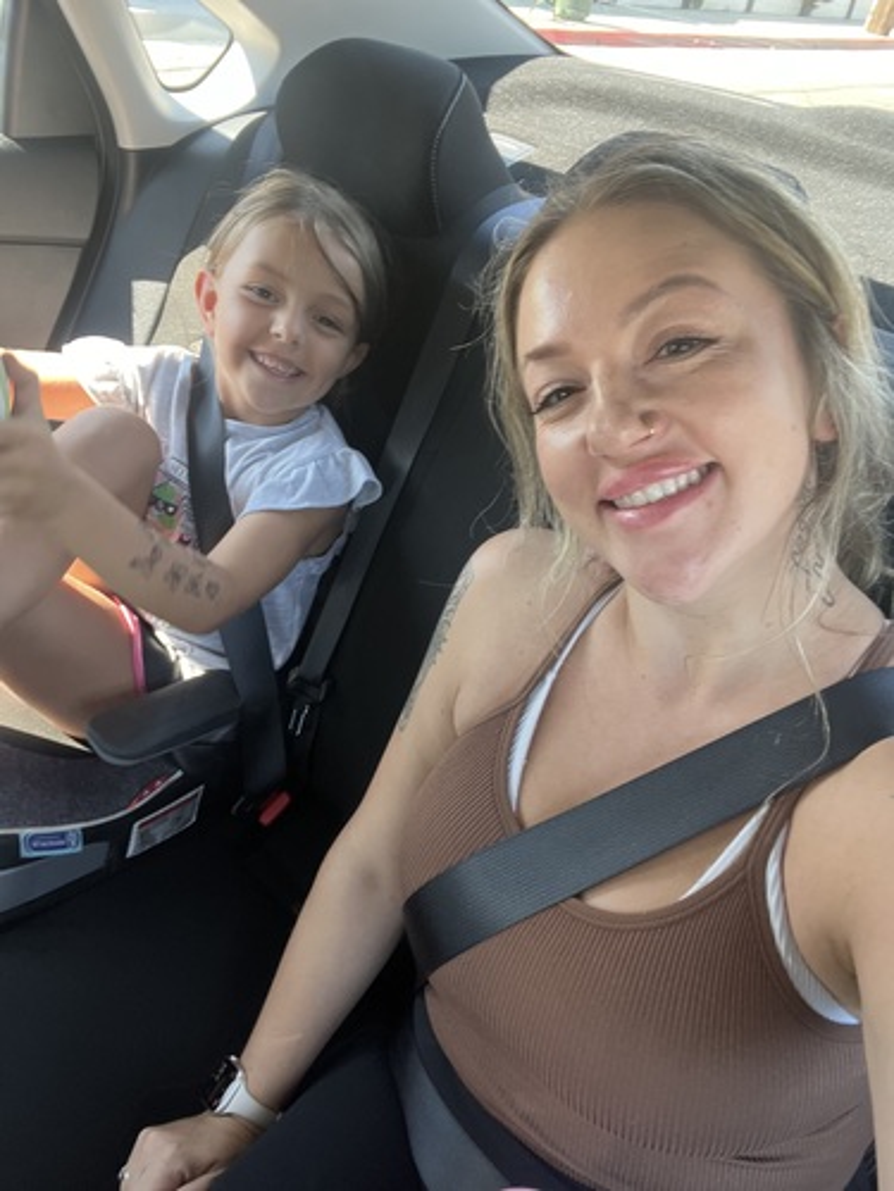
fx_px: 792
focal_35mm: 23
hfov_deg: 58.9
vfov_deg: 73.9
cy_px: 596
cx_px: 447
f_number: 2.2
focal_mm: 2.71
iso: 100
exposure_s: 1/100
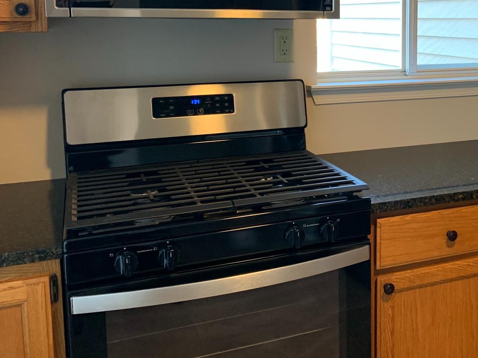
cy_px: 100
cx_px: 381
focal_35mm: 45
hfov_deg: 40.4
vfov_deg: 31.7
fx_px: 621
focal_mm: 4.25
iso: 160
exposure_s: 1/60
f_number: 1.8
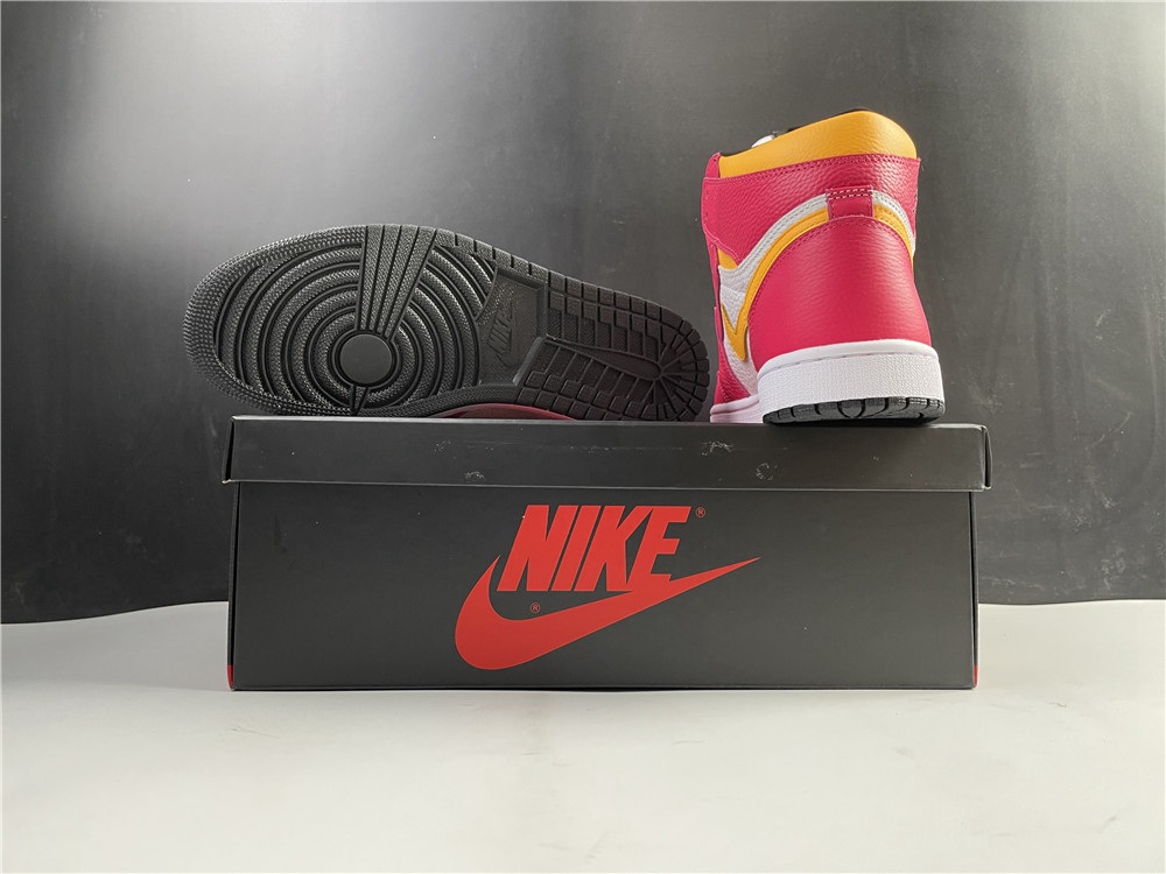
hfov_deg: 67.3
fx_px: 876
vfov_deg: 53.1
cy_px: 437
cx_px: 583
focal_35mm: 26
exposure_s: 1/50
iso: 80
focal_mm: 4.2
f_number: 1.6
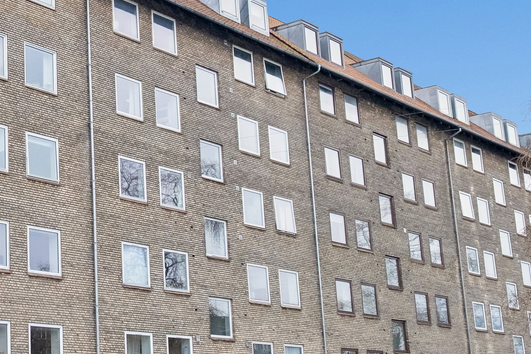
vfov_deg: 20.6
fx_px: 974
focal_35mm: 66
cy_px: 158
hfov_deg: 28.0
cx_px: -40
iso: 800
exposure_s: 1/1000
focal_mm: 16.6
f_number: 4
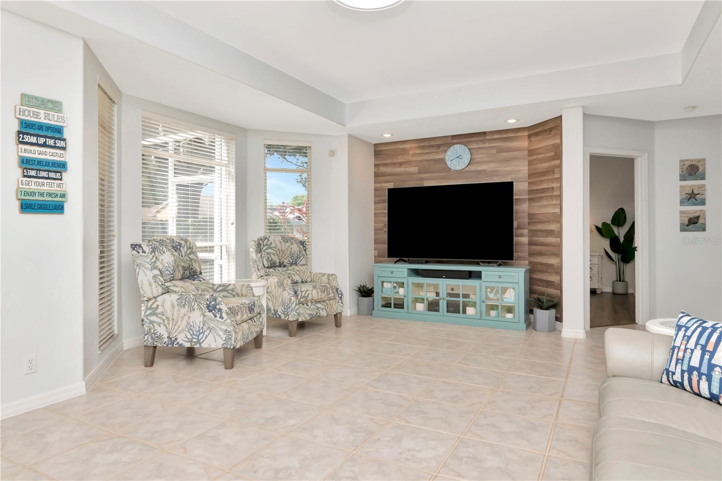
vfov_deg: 59.5
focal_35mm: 21
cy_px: 240
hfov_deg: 81.2
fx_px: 421
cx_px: 361
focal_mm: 14
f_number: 9
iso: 640
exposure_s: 1/200
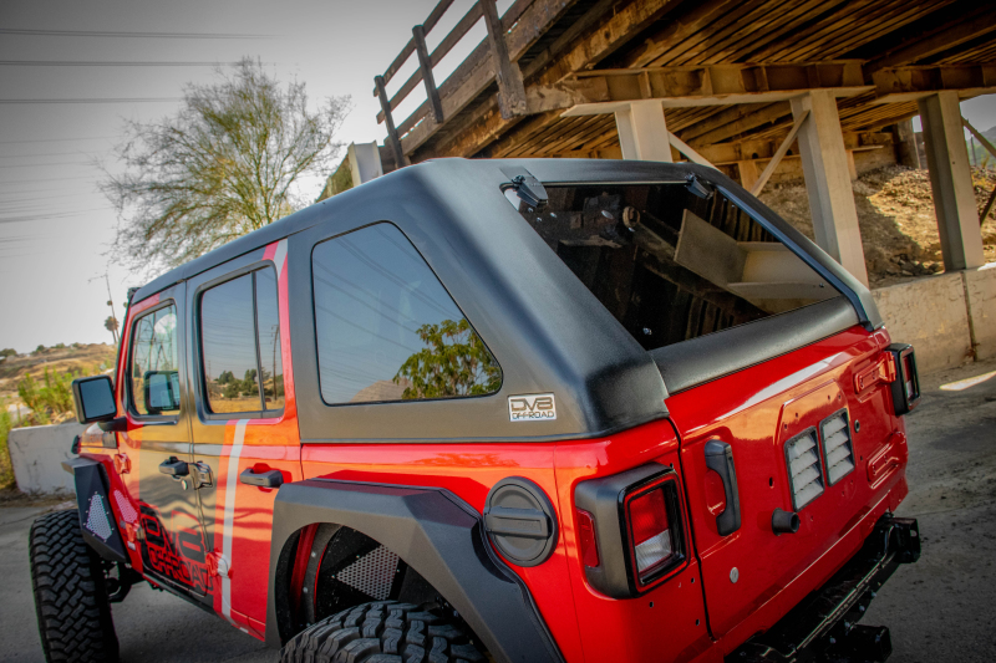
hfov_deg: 67.4
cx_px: 498
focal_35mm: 27
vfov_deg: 47.9
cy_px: 332
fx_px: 747
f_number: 5.6
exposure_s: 1/500
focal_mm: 18
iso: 1250
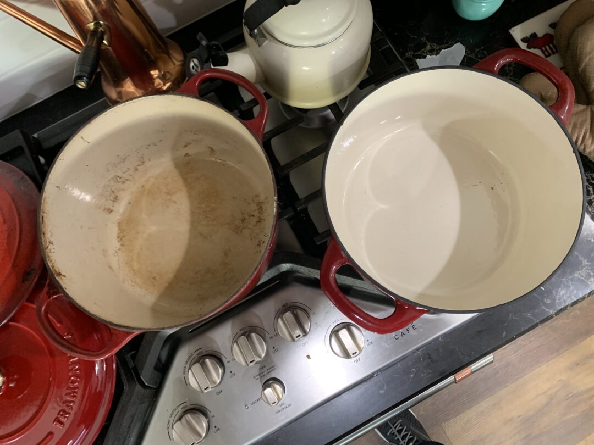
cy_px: 222
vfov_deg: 53.1
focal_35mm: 26
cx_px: 297
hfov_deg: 67.3
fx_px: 446
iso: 250
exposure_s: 1/60
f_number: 1.8
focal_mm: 4.25
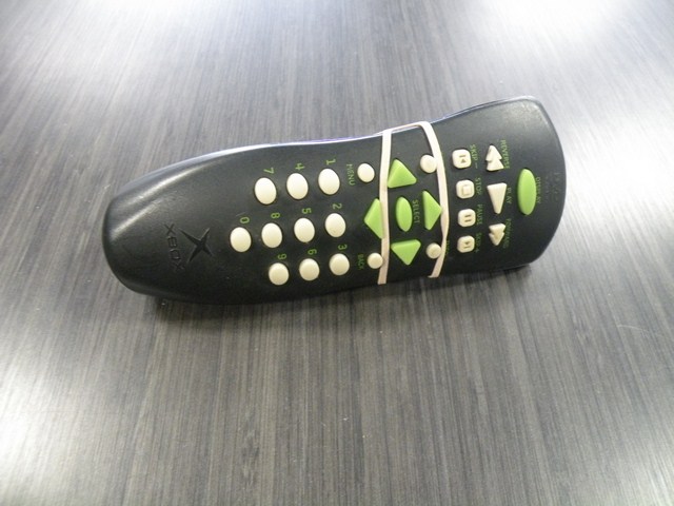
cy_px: 253
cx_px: 337
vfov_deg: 51.4
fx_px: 526
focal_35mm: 27
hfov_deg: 65.3
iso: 400
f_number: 2.8
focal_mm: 4.7
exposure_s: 1/24.3
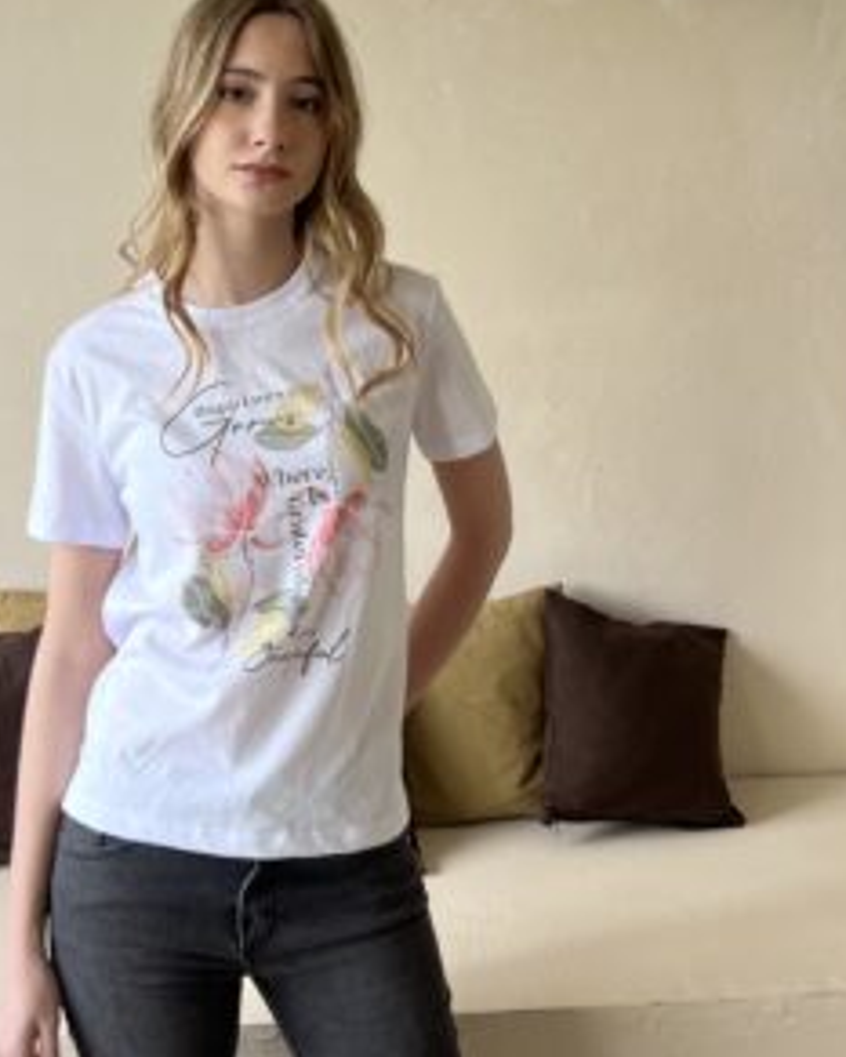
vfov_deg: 42.2
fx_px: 1345
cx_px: 287
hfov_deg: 34.6
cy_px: 332
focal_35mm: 43
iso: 32
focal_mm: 5.7
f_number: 1.5
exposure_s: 1/132
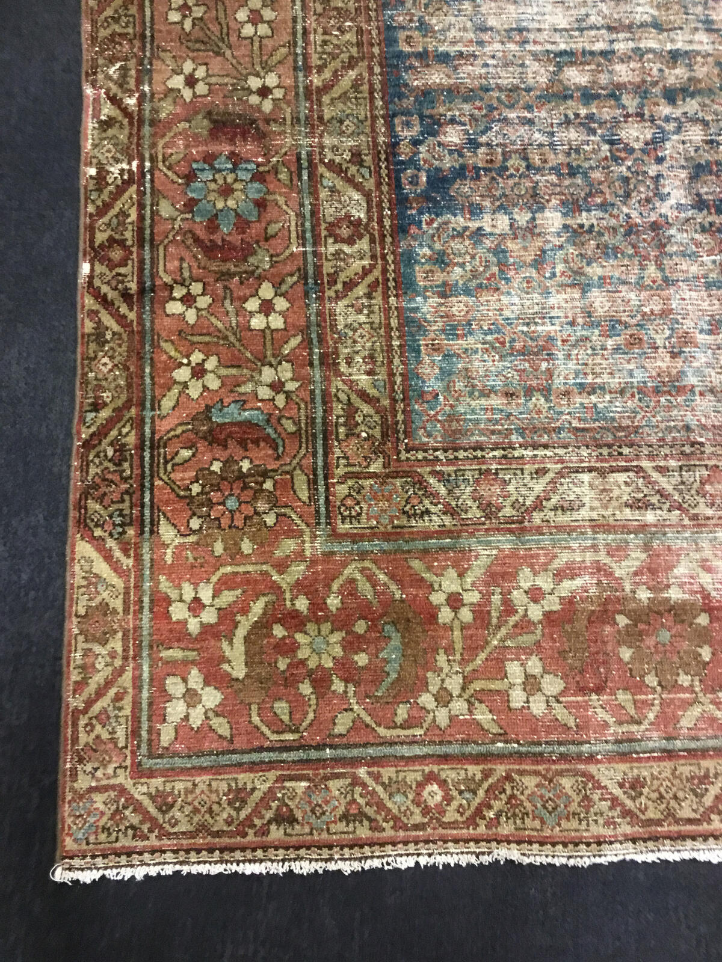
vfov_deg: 58.4
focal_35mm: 31
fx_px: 862
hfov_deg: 45.4
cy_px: 481
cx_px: 361
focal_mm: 3.3
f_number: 2.4
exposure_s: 1/30
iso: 160
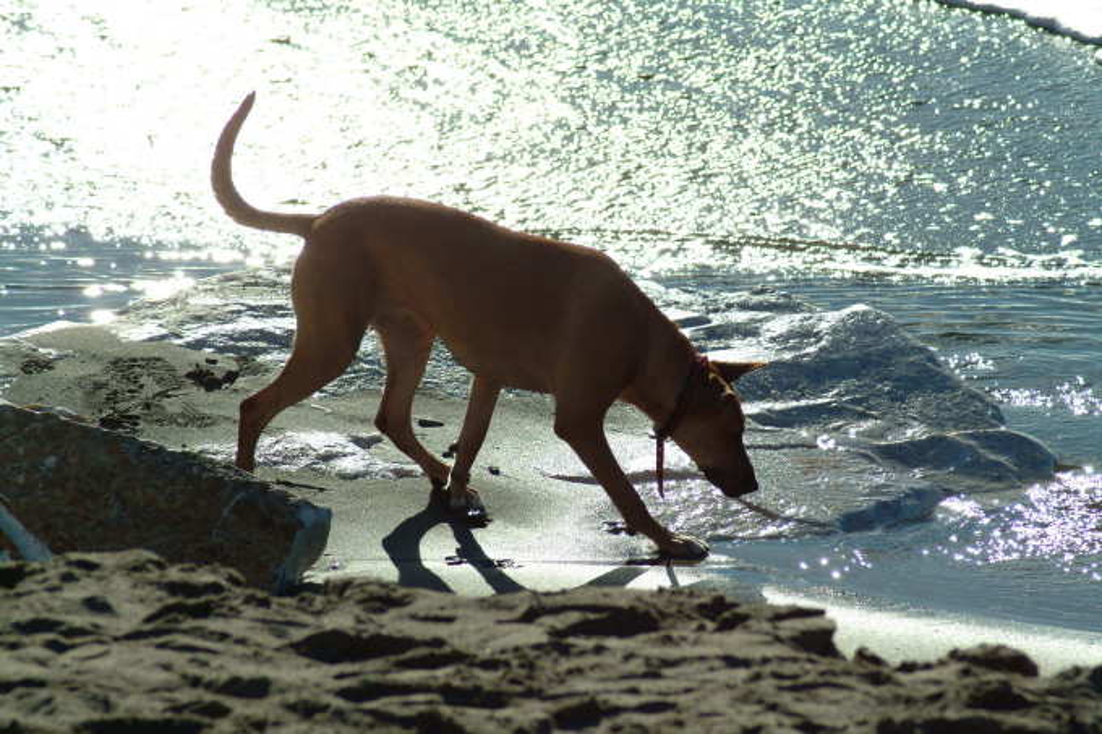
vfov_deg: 5.5
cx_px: 551
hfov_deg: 8.2
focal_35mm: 252
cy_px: 367
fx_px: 7712
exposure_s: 1/1000
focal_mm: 168
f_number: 8
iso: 200
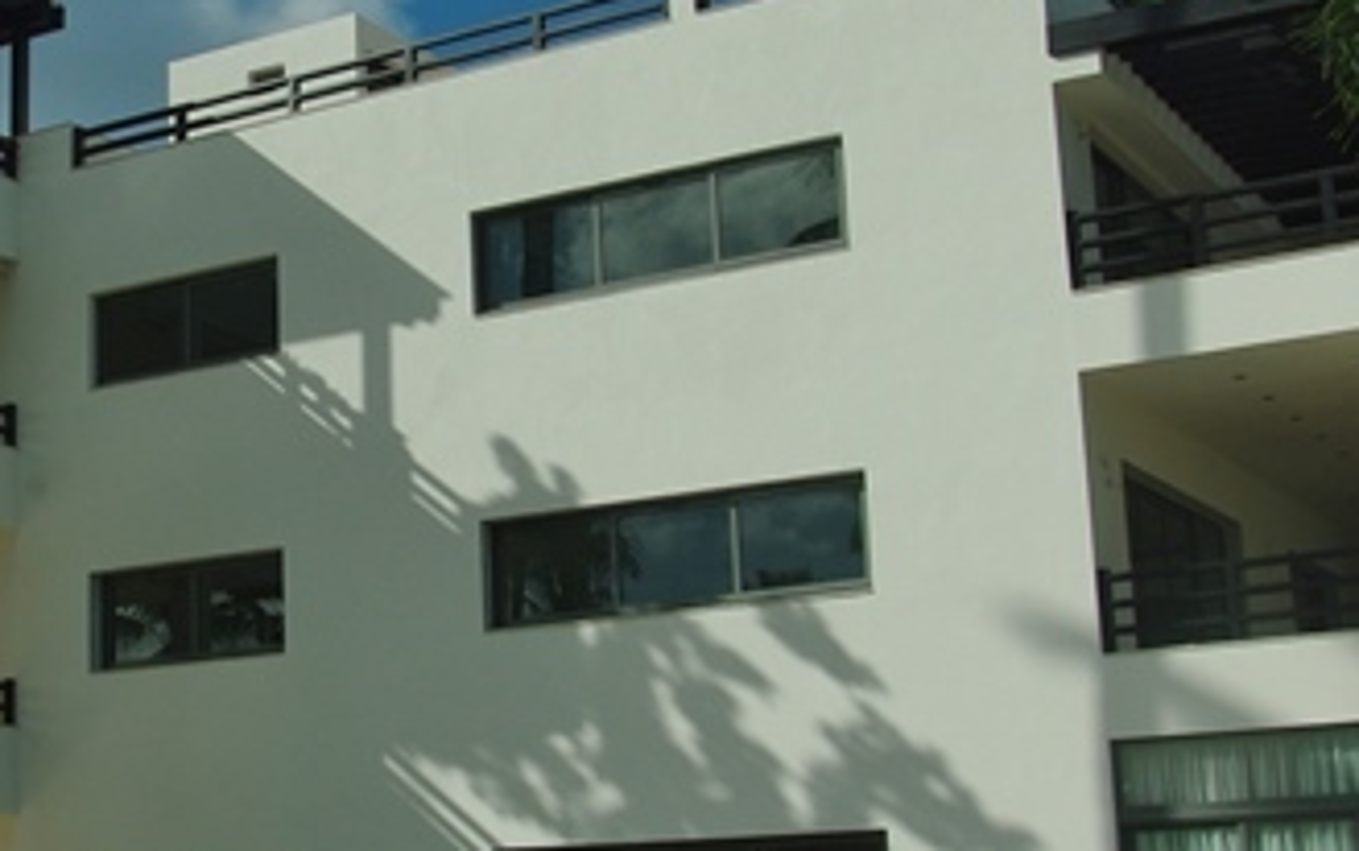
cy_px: 401
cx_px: 318
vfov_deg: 21.0
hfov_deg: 32.3
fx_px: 2297
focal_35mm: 62
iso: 100
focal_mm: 17
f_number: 11
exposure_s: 1/180
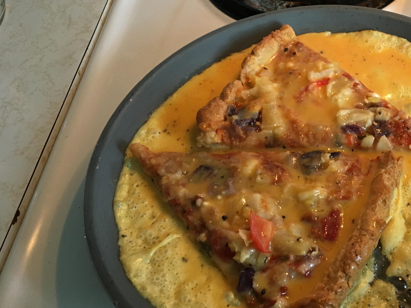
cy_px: 126
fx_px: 582
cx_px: 346
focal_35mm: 49
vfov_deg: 29.6
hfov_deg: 37.1
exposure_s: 1/30
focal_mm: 4.15
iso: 100
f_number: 2.2
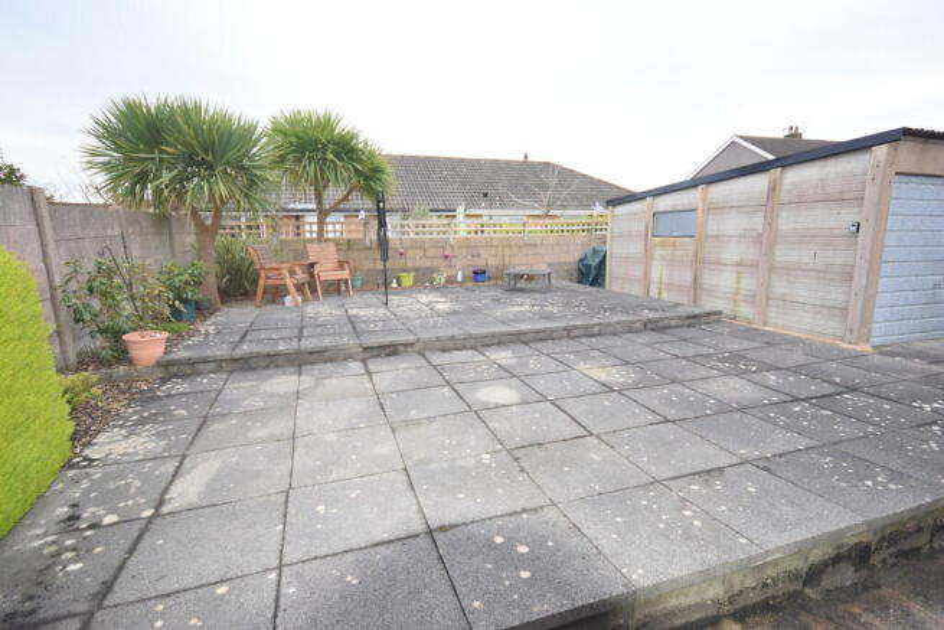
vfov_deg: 67.4
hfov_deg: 90.0
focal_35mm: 18
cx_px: 472
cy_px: 315
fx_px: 472
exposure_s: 1/125
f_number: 5.6
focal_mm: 12
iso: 640
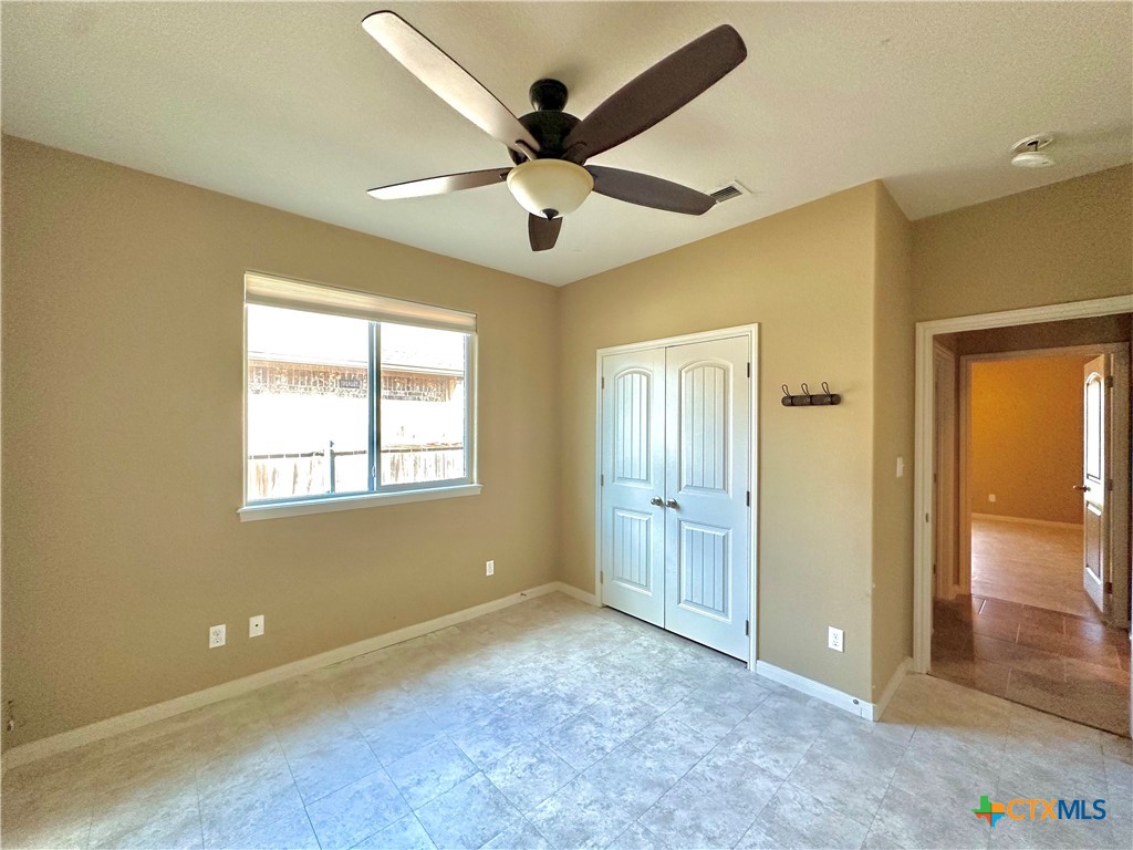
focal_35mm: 14
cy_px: 425
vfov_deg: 85.7
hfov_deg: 102.1
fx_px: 458
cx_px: 566
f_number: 2.2
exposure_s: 1/99
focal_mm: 2.22
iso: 250
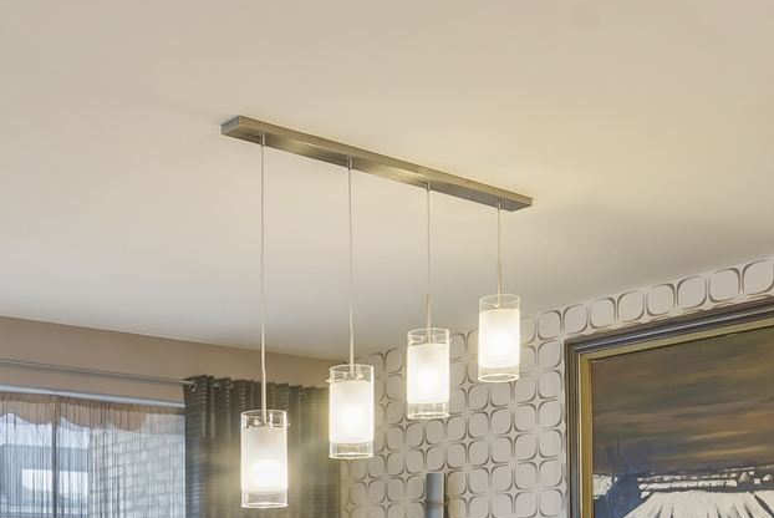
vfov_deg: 23.1
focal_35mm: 54
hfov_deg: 35.0
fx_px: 1162
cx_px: 100
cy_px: 615
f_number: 8
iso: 320
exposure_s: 1/2.5
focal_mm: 14
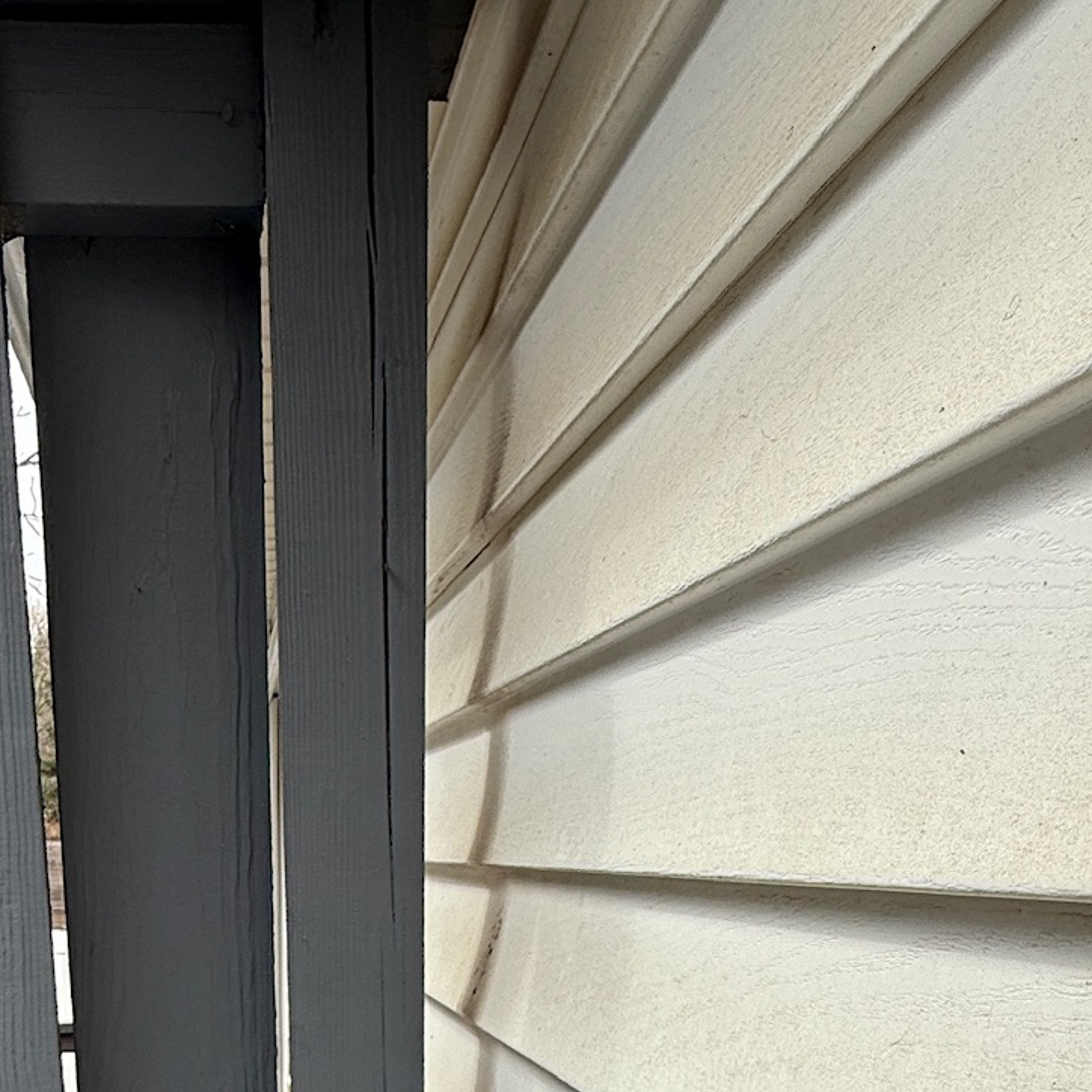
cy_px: 1157
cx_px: 278
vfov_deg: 39.8
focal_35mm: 35
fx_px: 1249
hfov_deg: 45.6
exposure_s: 1/579
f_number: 2.2
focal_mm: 2.22
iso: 50
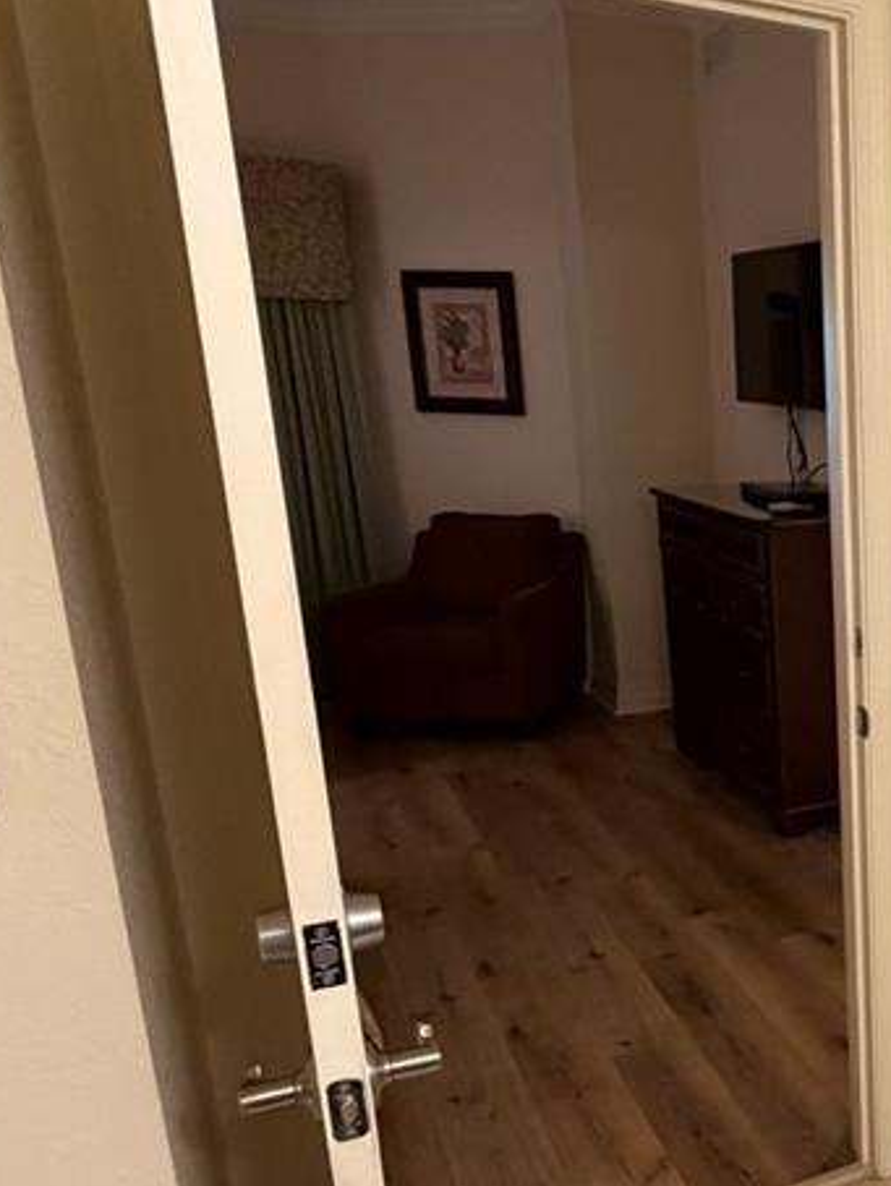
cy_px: 726
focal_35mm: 37
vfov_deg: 49.7
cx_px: 1100
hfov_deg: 31.6
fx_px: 1269
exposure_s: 1/60
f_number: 2.2
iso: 400
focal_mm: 2.22
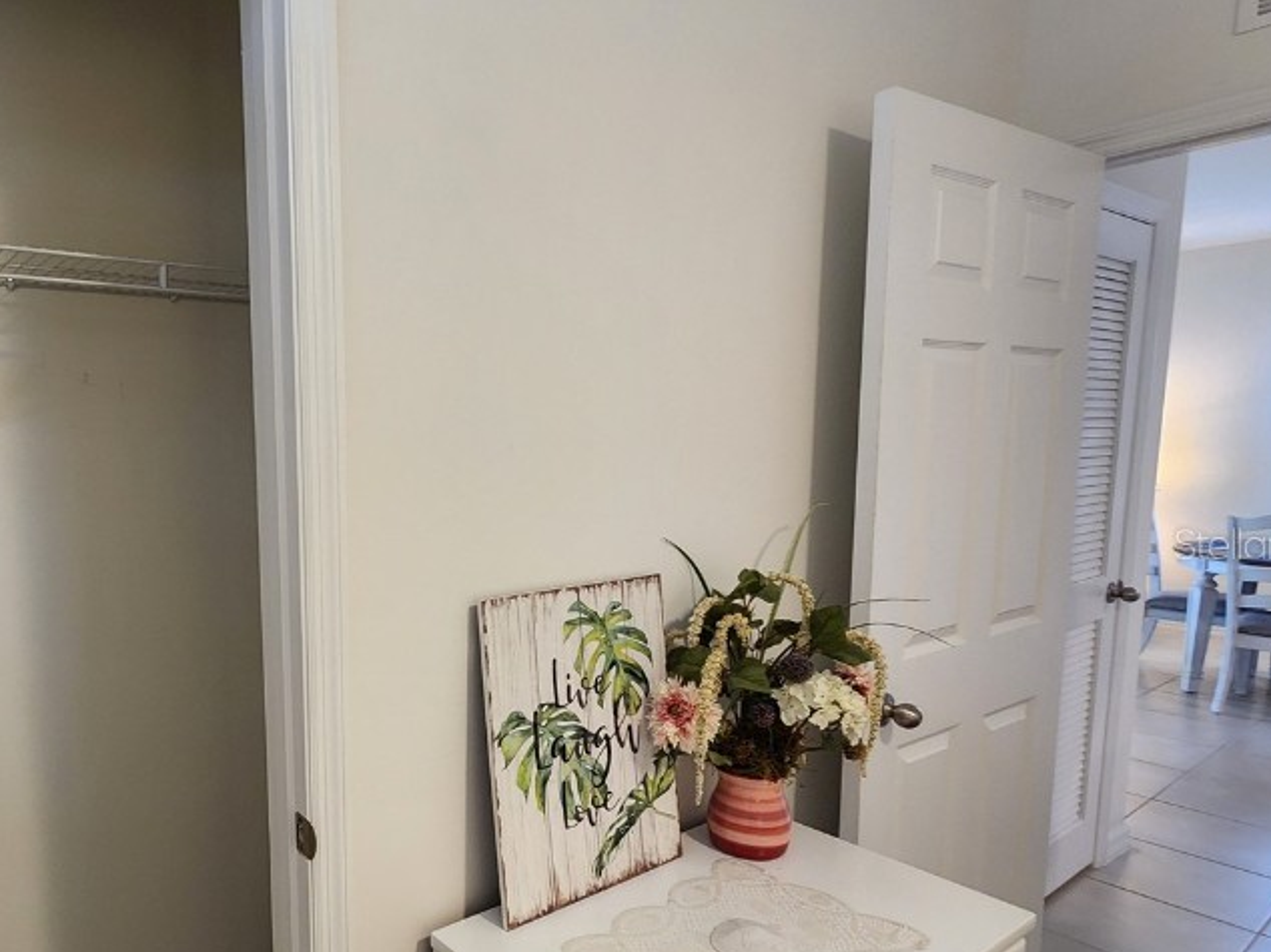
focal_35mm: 21
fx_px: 771
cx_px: 337
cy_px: 543
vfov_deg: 63.1
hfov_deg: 74.1
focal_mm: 2.2
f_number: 2.2
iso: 320
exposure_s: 1/30
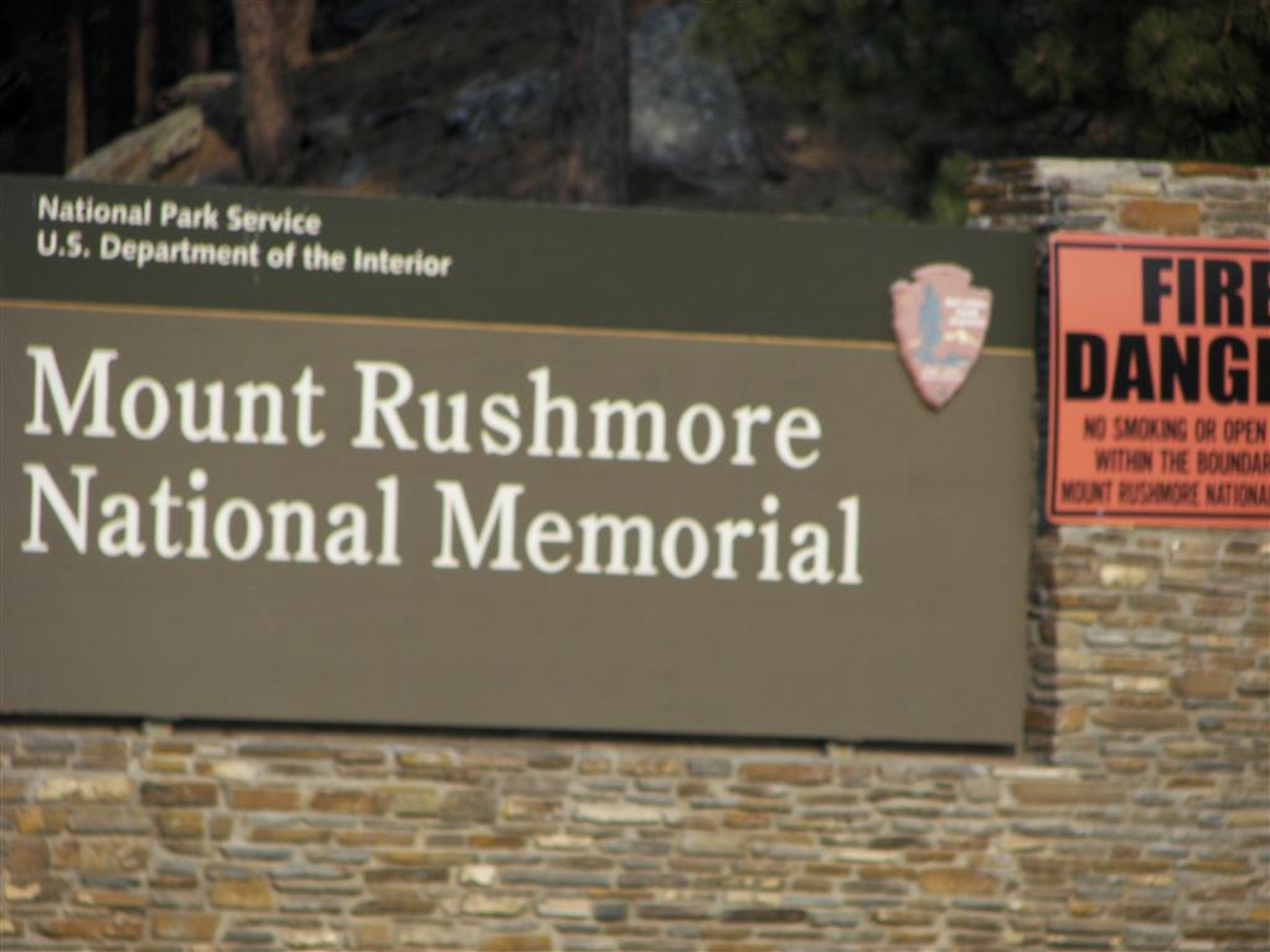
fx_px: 13281
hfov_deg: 5.5
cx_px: 635
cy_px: 476
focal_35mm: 362
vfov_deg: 4.1
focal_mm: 60.1
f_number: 3.6
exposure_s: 1/640
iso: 64
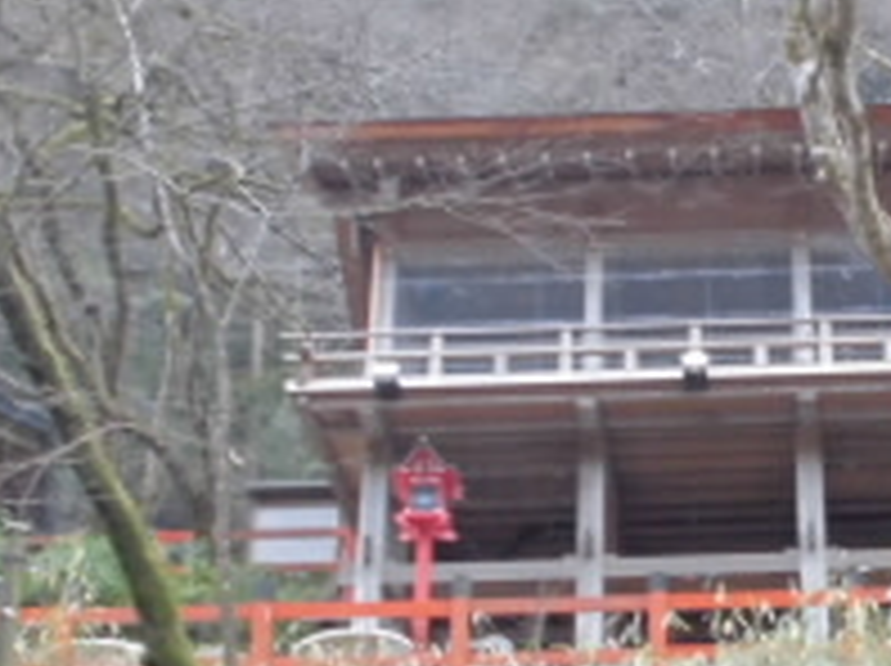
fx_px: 2237
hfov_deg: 22.1
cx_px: 770
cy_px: 346
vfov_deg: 16.9
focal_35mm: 87
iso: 400
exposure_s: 1/60
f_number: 4.5
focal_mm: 7.8
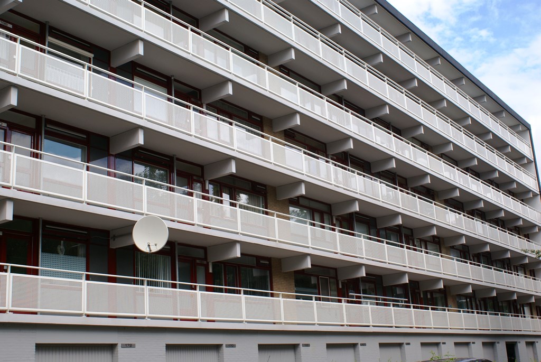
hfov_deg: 46.4
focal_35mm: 42
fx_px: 632
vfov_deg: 32.0
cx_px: 270
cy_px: 181
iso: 100
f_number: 9
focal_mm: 28
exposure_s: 1/125
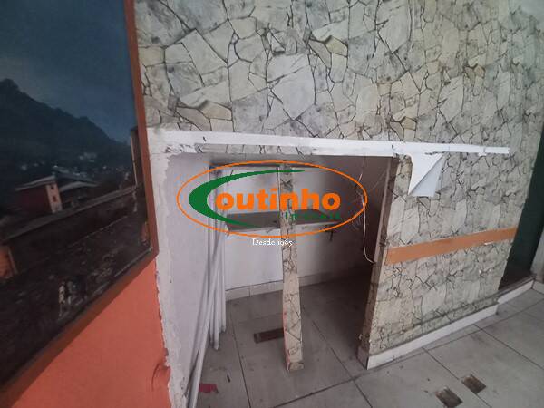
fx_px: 204
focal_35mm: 13
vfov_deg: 89.9
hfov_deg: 106.2
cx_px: 272
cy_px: 204
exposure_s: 1/15
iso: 500
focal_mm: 1.42
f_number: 2.2
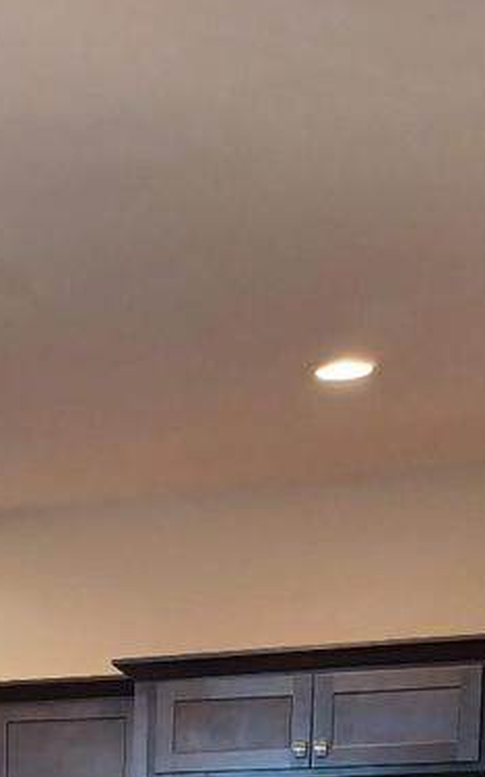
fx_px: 1610
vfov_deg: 23.1
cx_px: -167
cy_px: 1094
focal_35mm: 76
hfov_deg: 16.1
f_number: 1.8
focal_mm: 4.6
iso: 320
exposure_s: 1/40
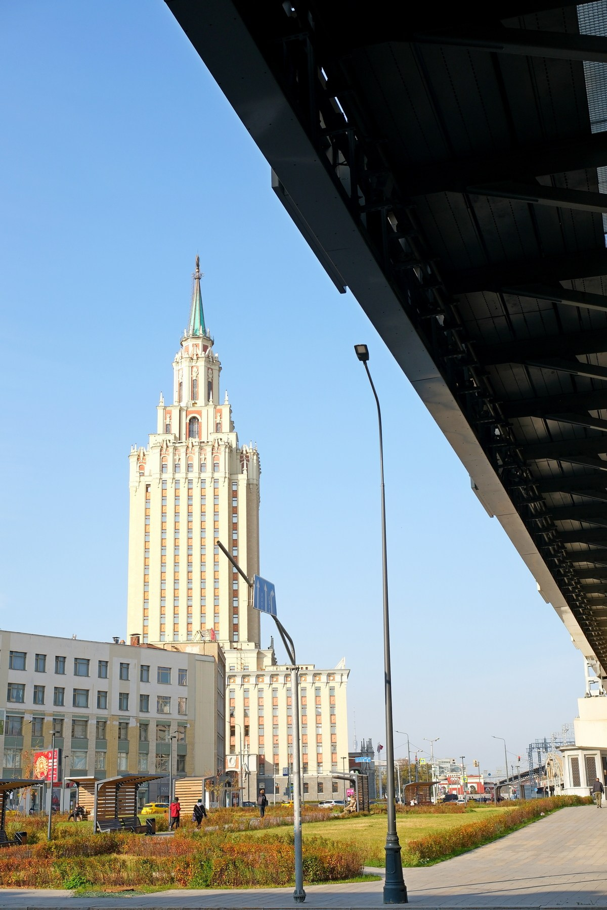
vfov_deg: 47.4
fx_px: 1037
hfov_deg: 32.6
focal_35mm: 41
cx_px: 304
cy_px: 455
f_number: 8
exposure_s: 1/300
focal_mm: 27
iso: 250
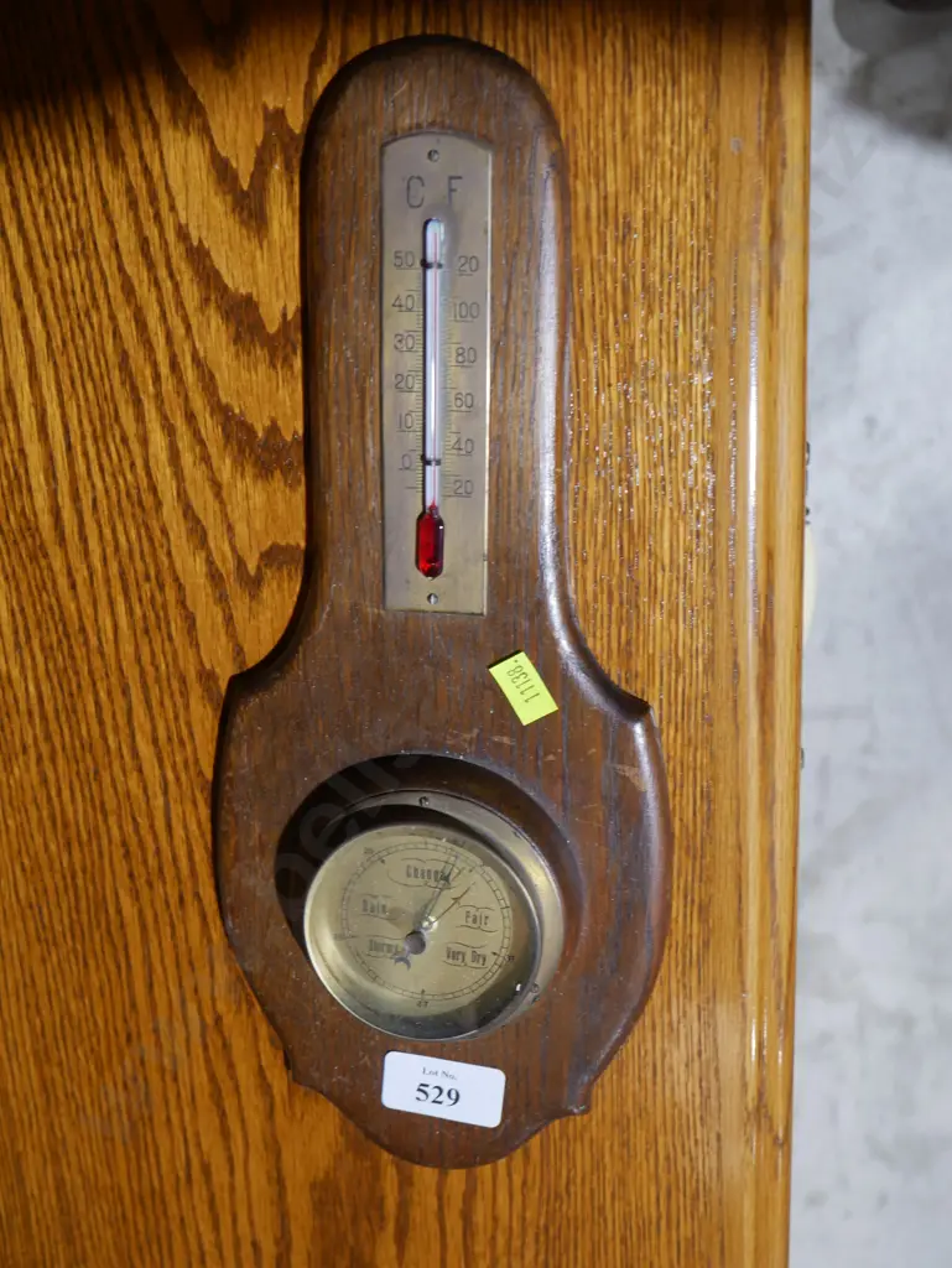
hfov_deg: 36.0
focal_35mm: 40
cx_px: 476
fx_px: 1466
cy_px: 634
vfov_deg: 46.8
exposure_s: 1/60
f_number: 4.4
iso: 640
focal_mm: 20
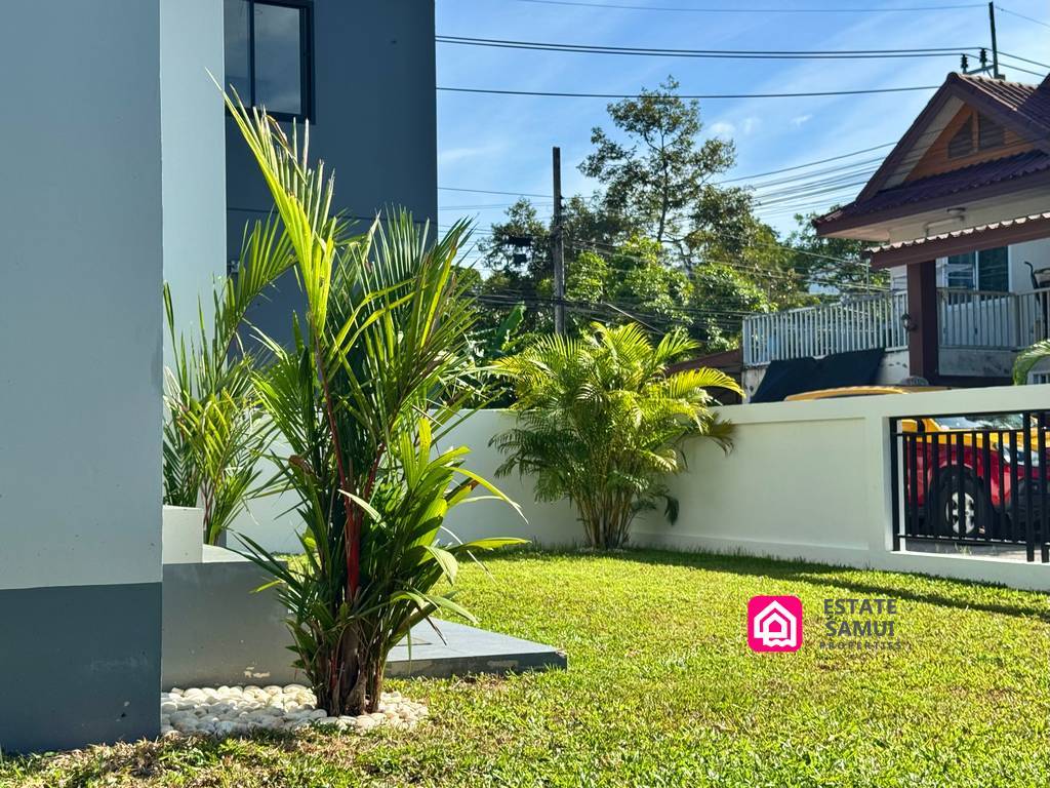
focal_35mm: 48
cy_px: 394
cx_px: 525
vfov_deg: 30.3
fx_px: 1456
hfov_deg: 39.7
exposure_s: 1/3610
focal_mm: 6.76
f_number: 1.78
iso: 64
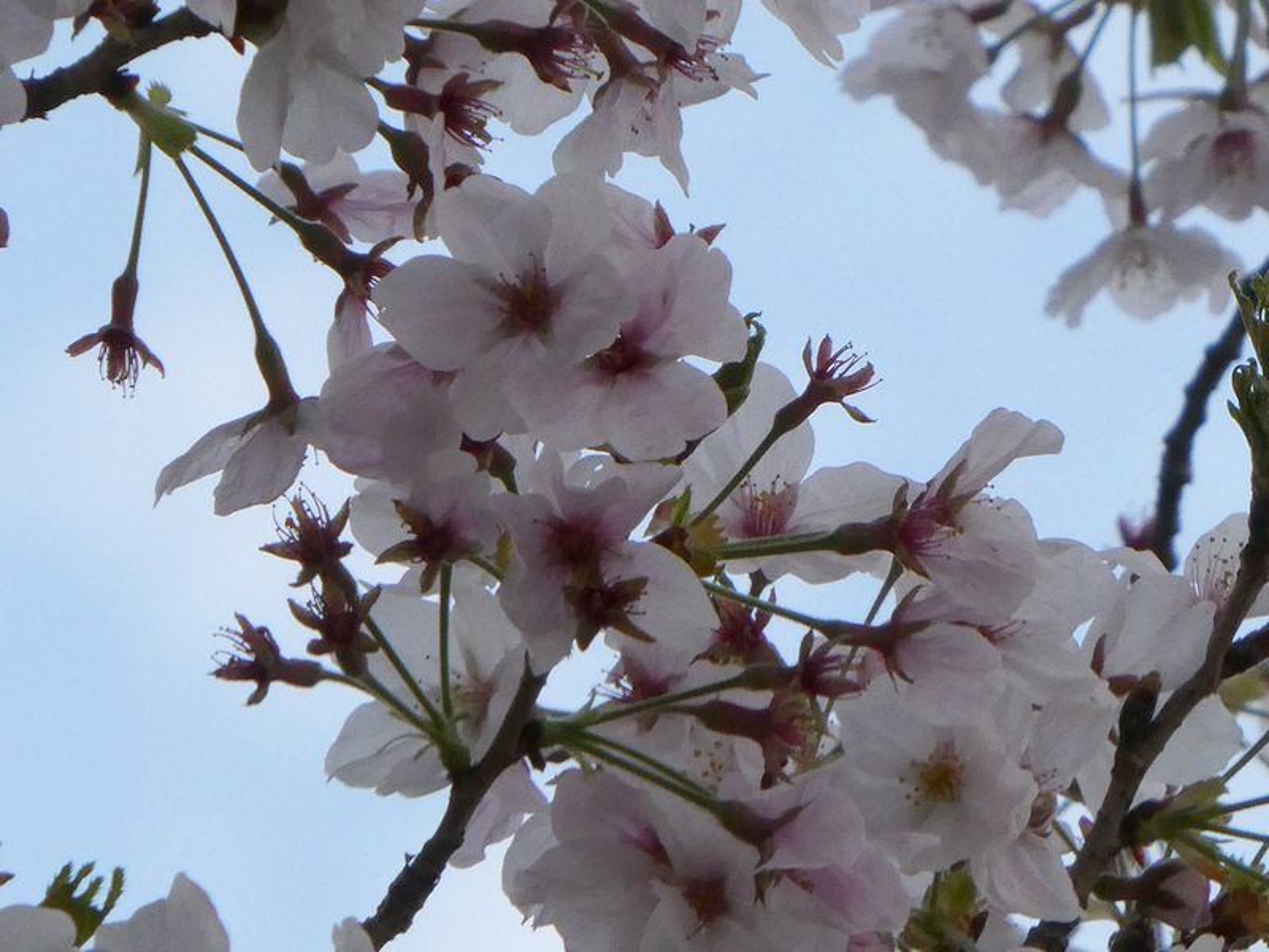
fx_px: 13674
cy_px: 476
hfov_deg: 5.3
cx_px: 634
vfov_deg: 4.0
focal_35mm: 373
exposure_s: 1/100
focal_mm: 66.8
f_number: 6
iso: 250
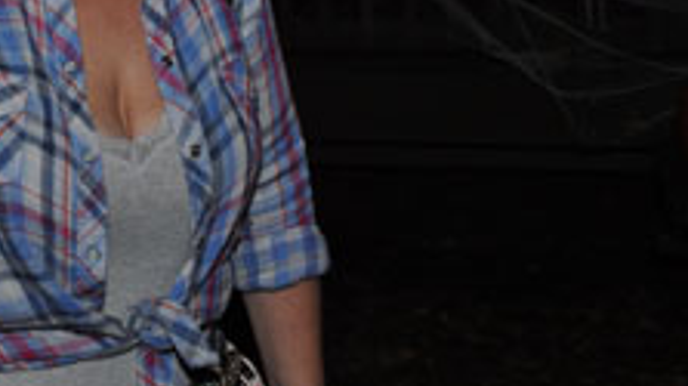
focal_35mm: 79
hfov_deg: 26.1
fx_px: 1440
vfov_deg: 15.1
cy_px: 28
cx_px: 77
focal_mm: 28
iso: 560
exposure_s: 1/60
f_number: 4
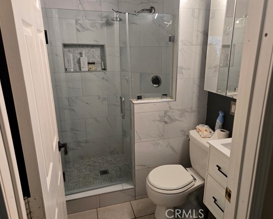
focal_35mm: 25
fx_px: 202
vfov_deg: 56.8
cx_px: 145
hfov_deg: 68.0
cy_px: 106
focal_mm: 5.4
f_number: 1.8
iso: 400
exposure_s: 1/120
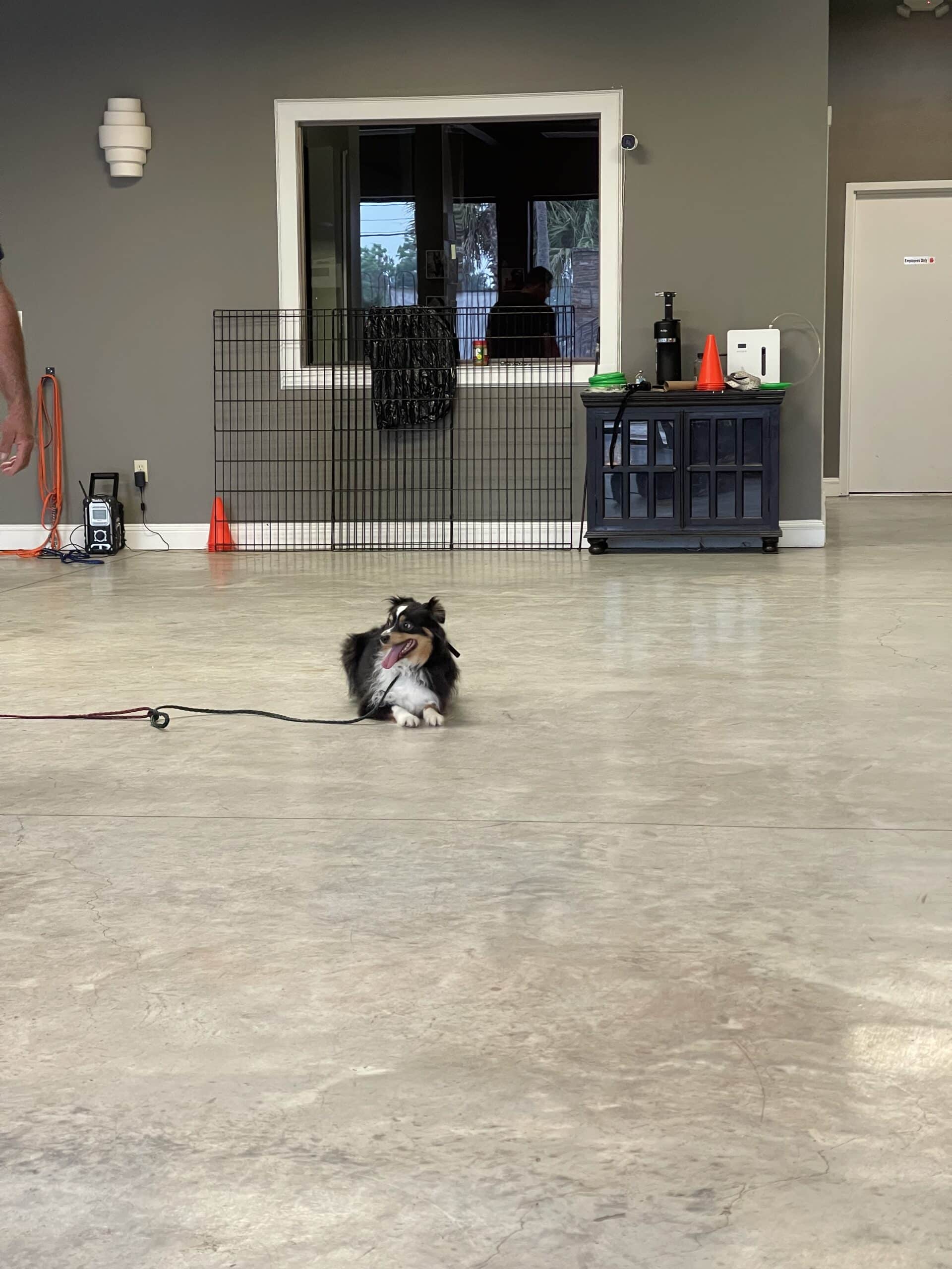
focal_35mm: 64
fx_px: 2347
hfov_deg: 22.9
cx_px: 476
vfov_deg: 30.3
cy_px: 634
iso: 250
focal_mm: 7.5
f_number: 2.2
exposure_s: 1/60
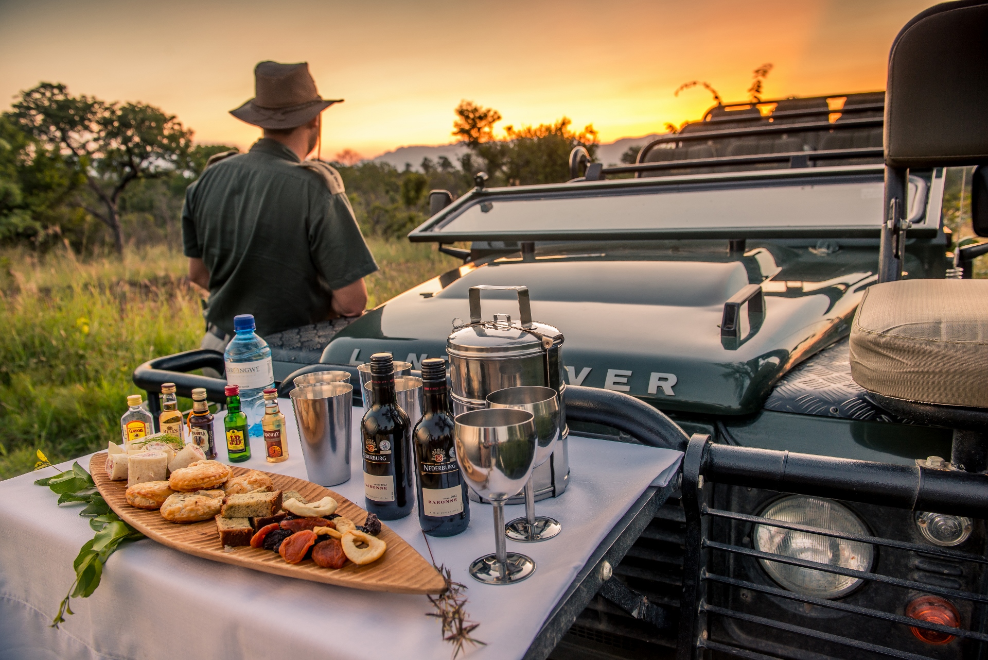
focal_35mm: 24
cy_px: 330
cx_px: 494
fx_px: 659
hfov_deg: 73.7
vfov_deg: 53.2
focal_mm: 24
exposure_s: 8
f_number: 5
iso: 250
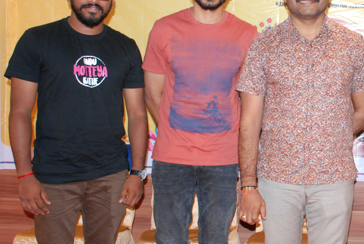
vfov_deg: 20.1
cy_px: 137
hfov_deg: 28.5
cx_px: 329
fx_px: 688
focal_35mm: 68
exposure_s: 1/125
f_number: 5
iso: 640
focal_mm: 24
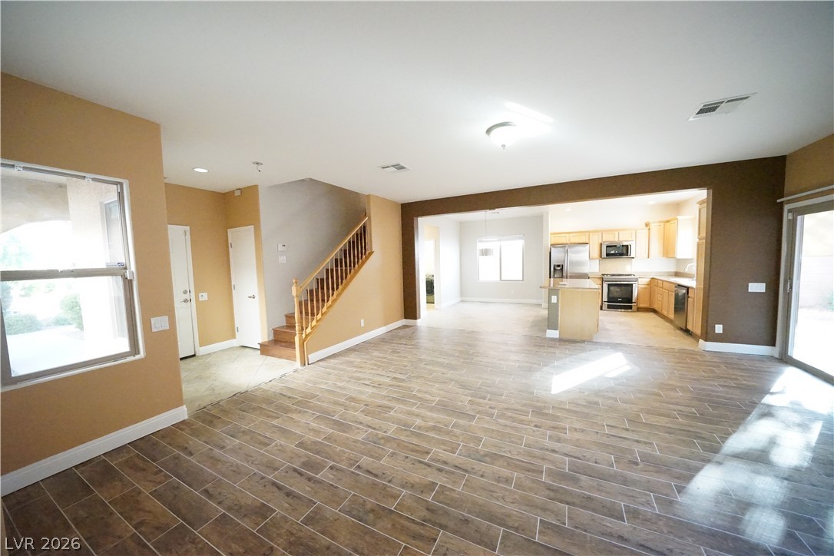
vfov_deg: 90.0
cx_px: 417
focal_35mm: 12
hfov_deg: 112.6
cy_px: 278
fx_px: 278
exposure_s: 1/250
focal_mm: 12
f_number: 6.3
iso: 20000
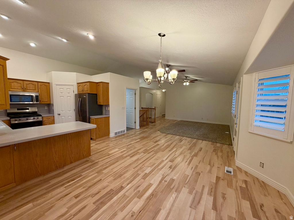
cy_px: 110
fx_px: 119
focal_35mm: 14
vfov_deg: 85.7
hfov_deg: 102.1
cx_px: 147
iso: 160
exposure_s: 1/120
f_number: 2.2
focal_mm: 2.22
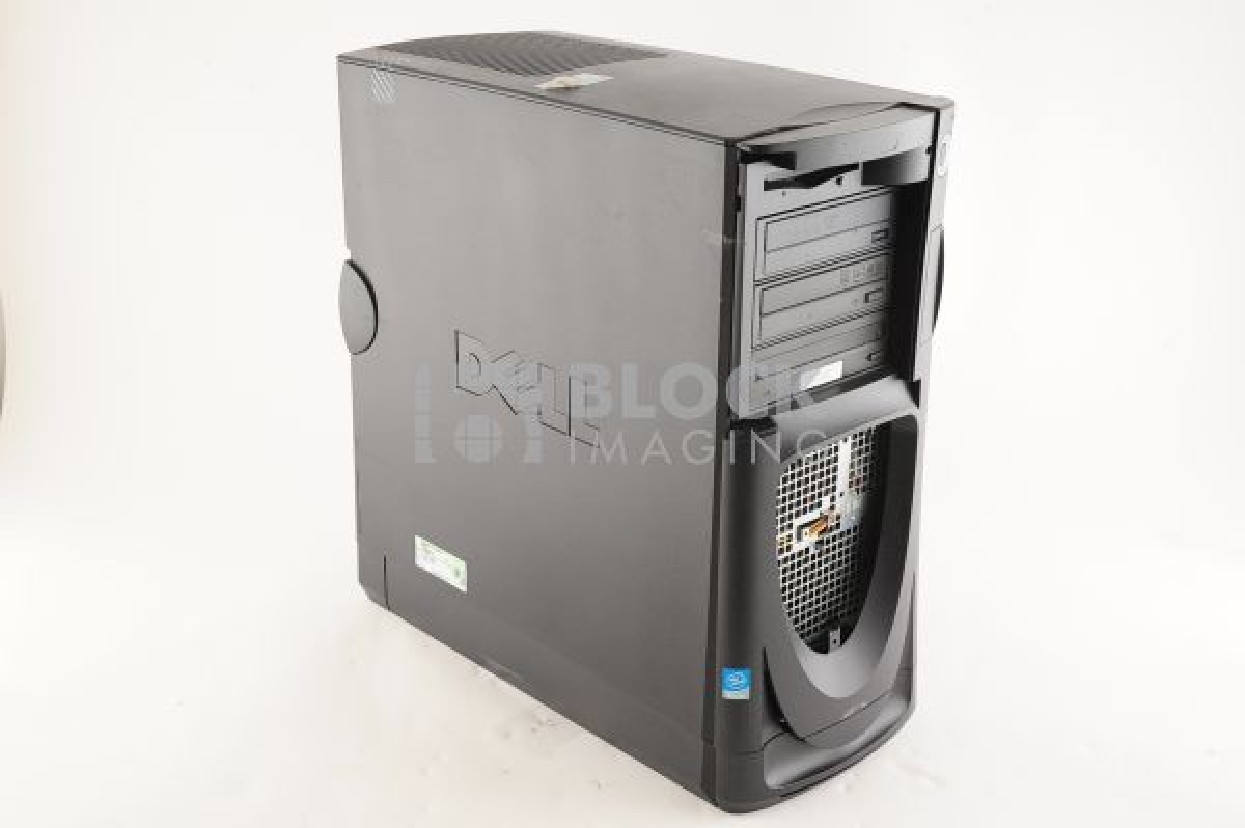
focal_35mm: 50
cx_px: 622
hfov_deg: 39.6
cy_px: 414
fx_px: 1728
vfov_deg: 26.9
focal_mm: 50
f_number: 10
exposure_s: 1/125
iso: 1600
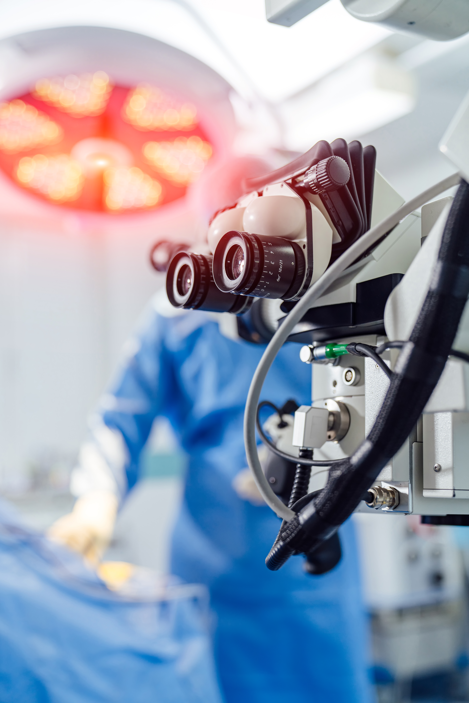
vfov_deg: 45.4
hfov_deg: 31.2
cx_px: 234
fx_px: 840
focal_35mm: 43
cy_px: 352
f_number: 2.8
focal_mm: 43
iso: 200
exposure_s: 1/200
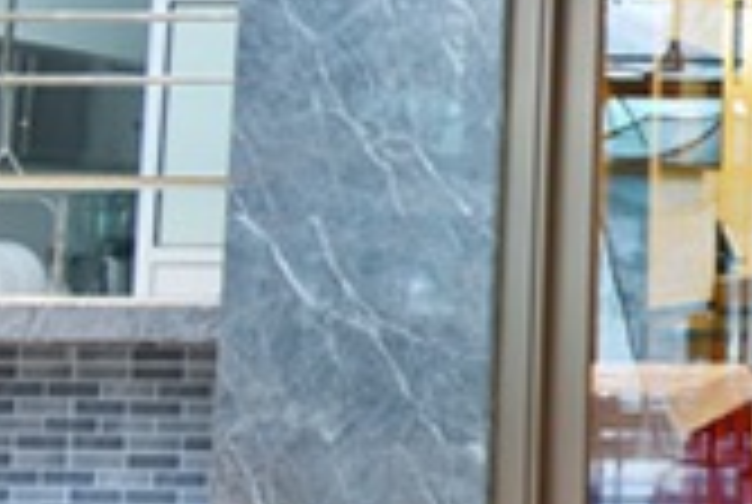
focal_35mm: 86
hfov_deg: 19.9
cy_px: -40
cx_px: 1175
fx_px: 1800
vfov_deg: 15.6
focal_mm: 24
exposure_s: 1/80
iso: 400
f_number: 4.5
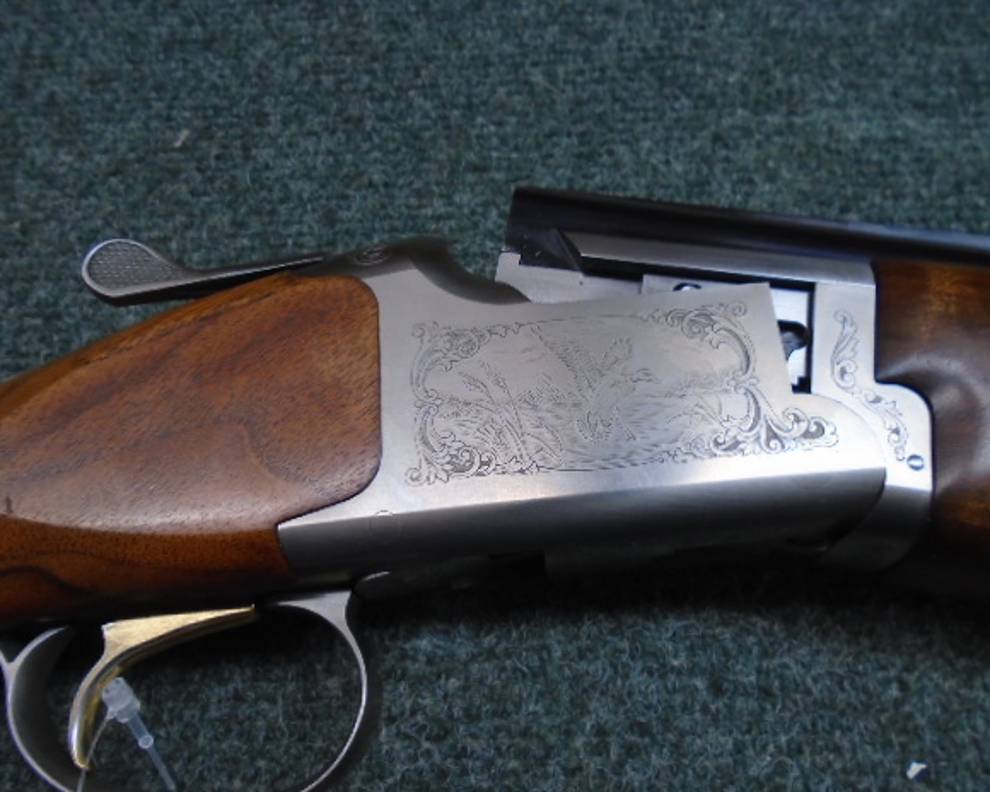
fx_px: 820
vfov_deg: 51.5
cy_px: 401
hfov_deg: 62.2
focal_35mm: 28
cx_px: 527
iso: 160
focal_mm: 4.6
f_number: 3.2
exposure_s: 1/30
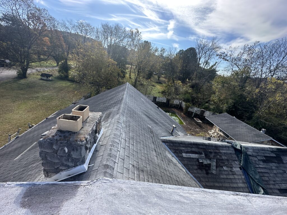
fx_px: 116
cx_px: 144
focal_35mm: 14
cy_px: 108
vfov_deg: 85.7
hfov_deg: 102.1
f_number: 2.2
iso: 40
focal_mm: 2.22
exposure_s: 1/511
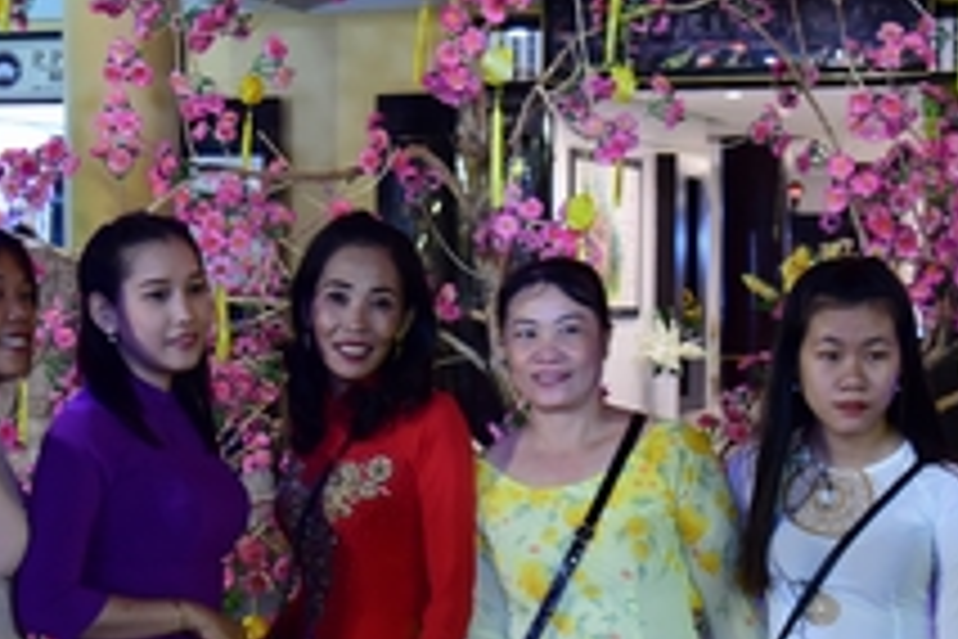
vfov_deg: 12.8
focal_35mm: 107
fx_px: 2847
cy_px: 477
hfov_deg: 19.1
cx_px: 436
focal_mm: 35
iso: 2000
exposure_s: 1/20
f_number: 4.5
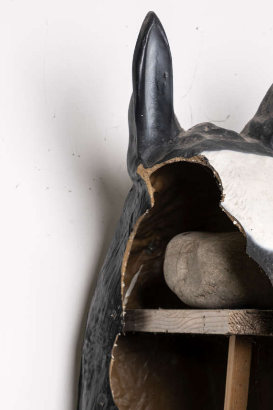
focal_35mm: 154
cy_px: 430
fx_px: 1752
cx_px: 236
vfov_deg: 13.1
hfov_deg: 8.9
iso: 100
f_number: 9
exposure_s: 1/2.5
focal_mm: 66
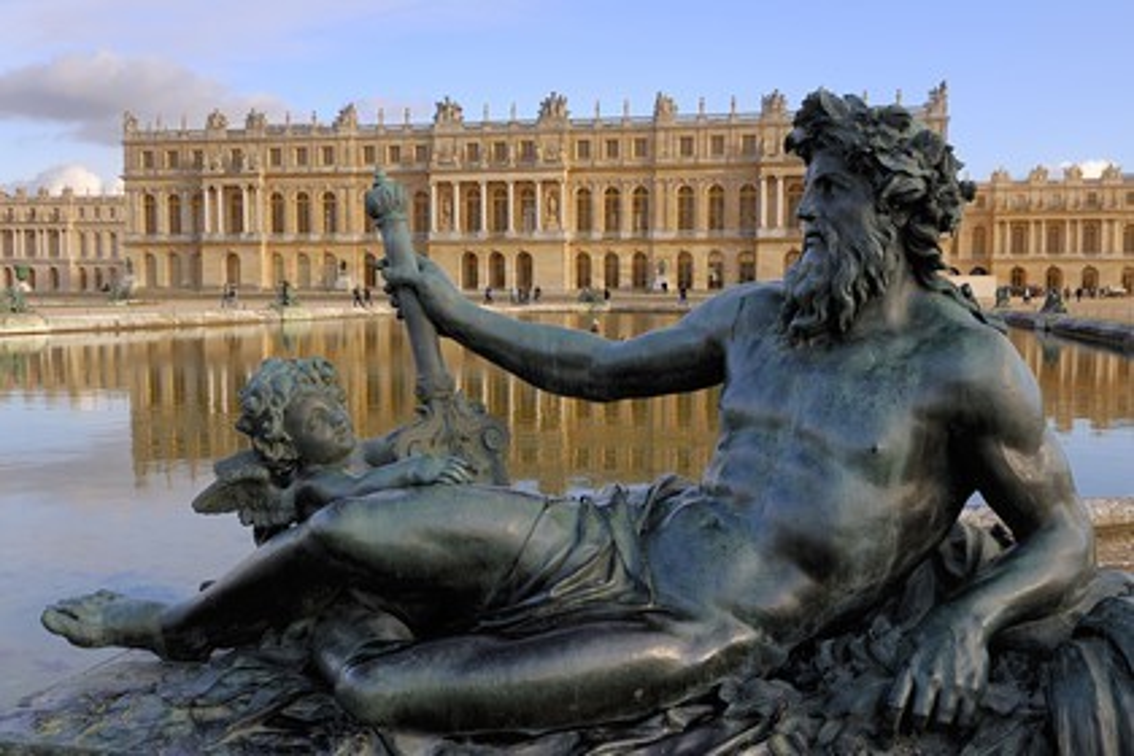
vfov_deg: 38.9
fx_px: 1071
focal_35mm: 34
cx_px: 567
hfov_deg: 55.8
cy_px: 378
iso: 200
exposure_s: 1/60
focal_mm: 34
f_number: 11
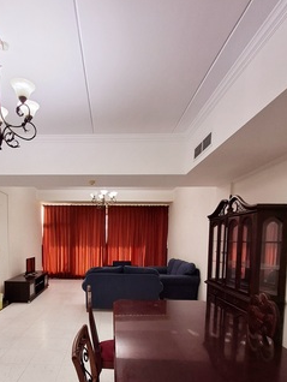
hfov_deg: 57.7
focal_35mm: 23
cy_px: 258
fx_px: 254
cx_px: 97
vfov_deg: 71.5
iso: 64
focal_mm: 1.64
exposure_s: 1/40
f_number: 2.2
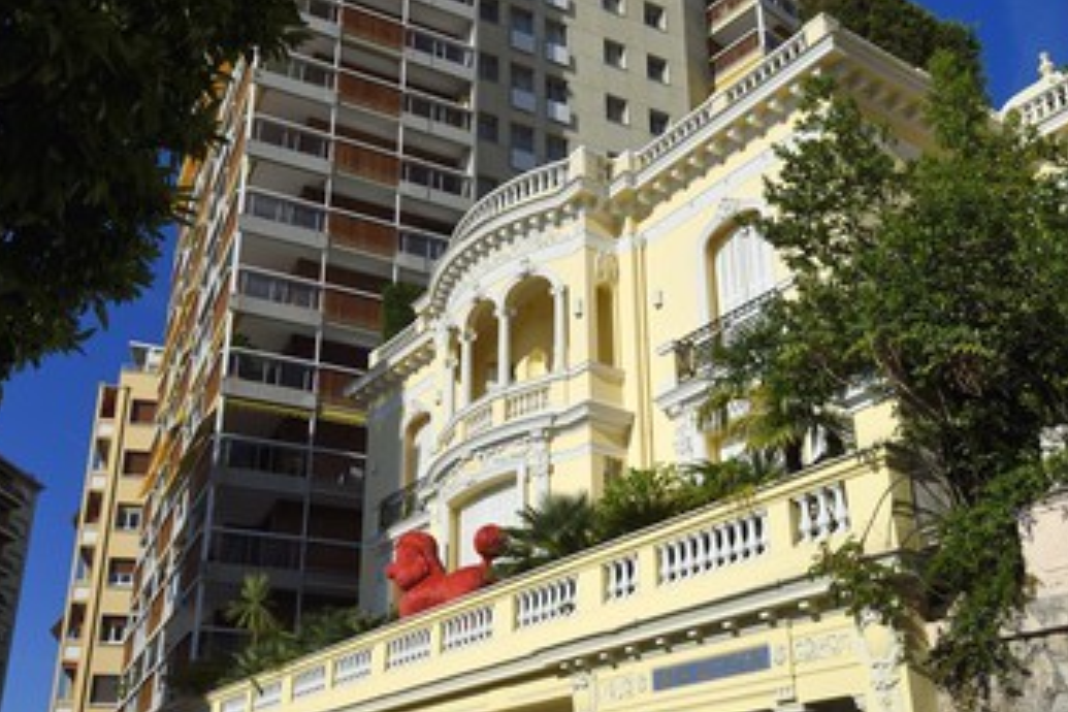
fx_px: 1157
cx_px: 506
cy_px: 418
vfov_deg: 34.1
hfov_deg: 49.5
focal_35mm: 39
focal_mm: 32
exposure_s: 1/250
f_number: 14
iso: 200
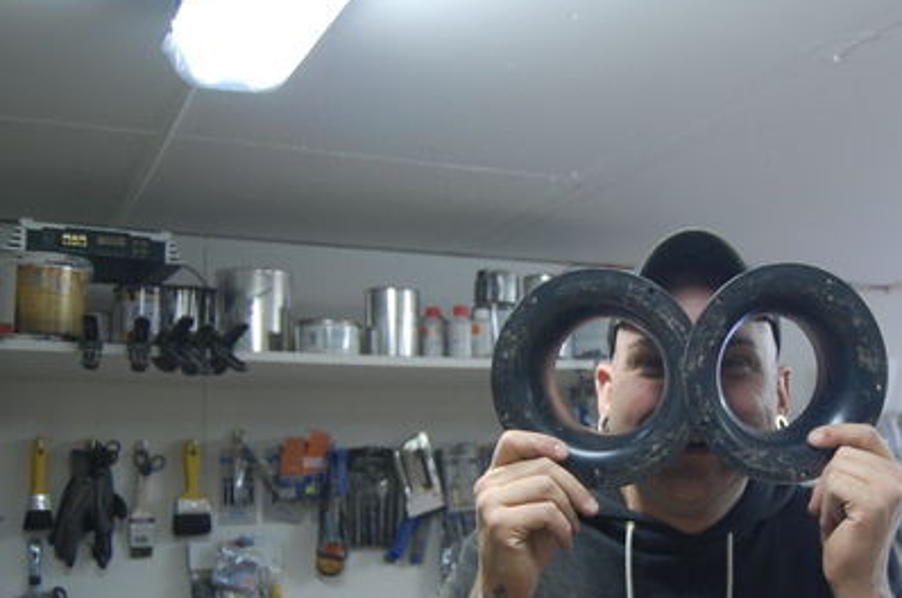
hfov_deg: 36.6
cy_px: 394
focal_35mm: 53
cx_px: 689
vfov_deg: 25.3
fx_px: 1326
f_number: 3.8
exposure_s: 1/20
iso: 800
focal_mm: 22
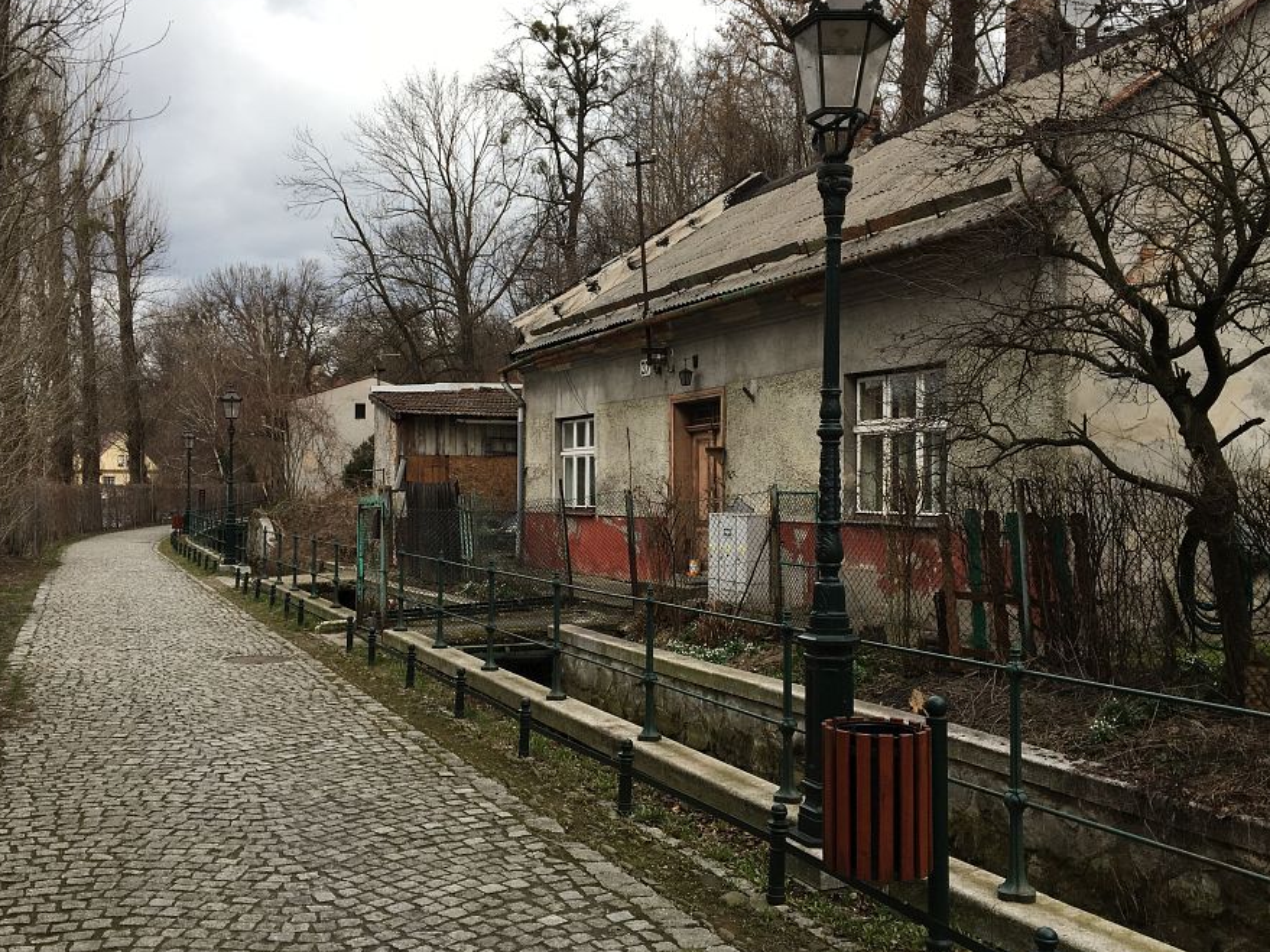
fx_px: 1211
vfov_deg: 42.9
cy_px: 474
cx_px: 617
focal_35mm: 33
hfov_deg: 55.4
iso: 25
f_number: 2.2
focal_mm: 4.15
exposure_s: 1/591
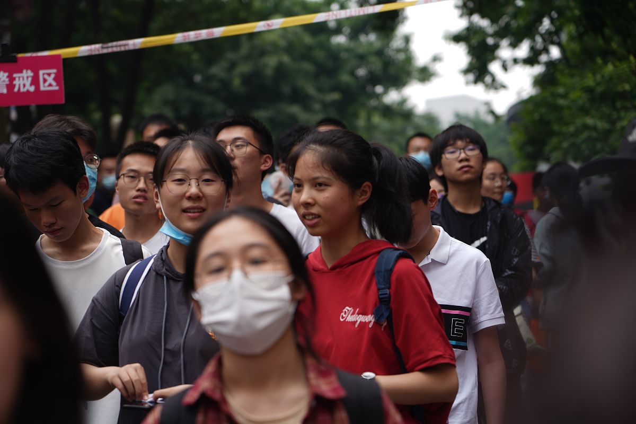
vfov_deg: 13.6
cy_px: 212
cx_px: 318
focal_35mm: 101
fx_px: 1784
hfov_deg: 20.2
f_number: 4
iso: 50
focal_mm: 101
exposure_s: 1/160
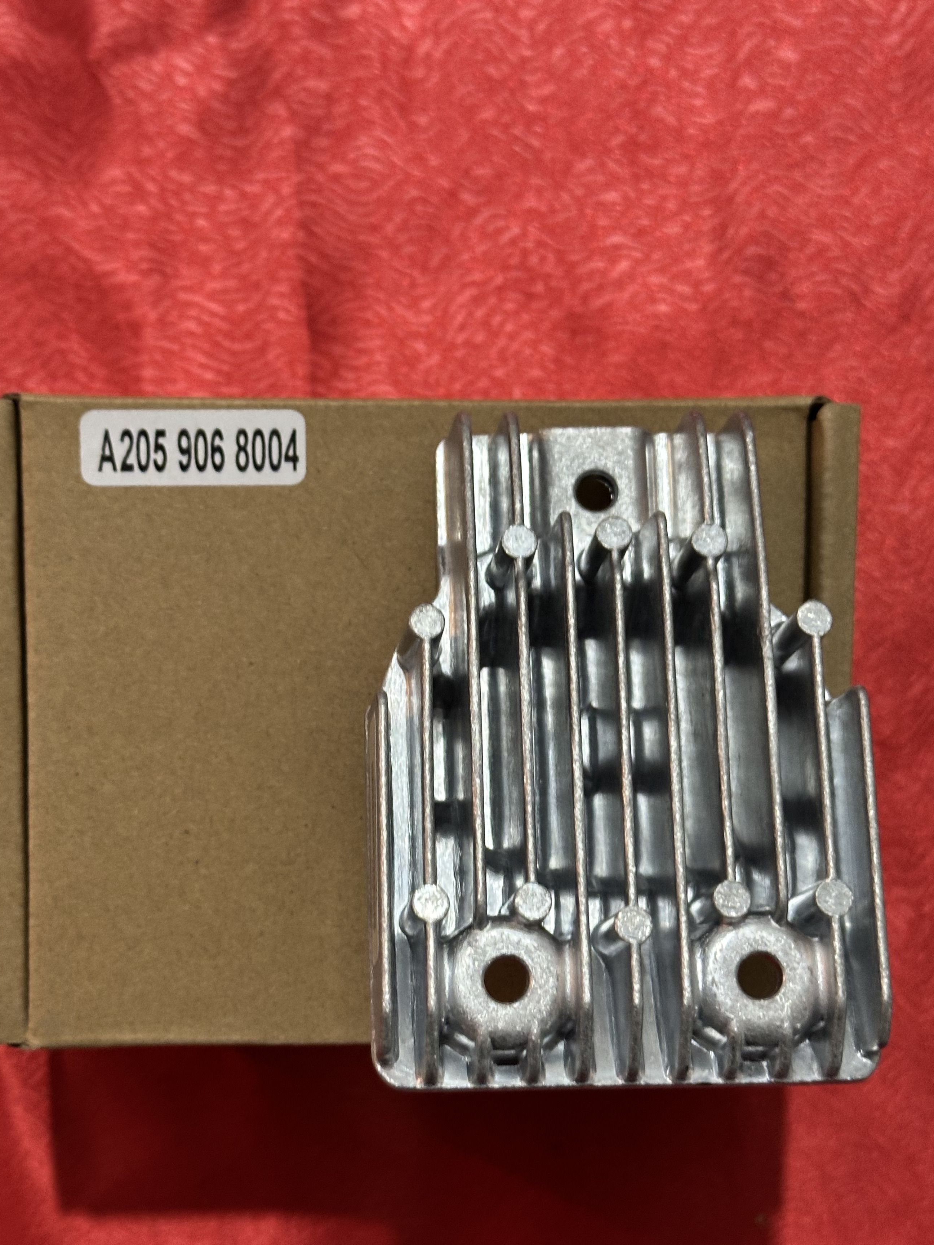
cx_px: 439
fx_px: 2015
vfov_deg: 34.3
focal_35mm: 56
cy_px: 709
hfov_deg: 26.1
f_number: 1.78
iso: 250
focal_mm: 6.86
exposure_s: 1/33
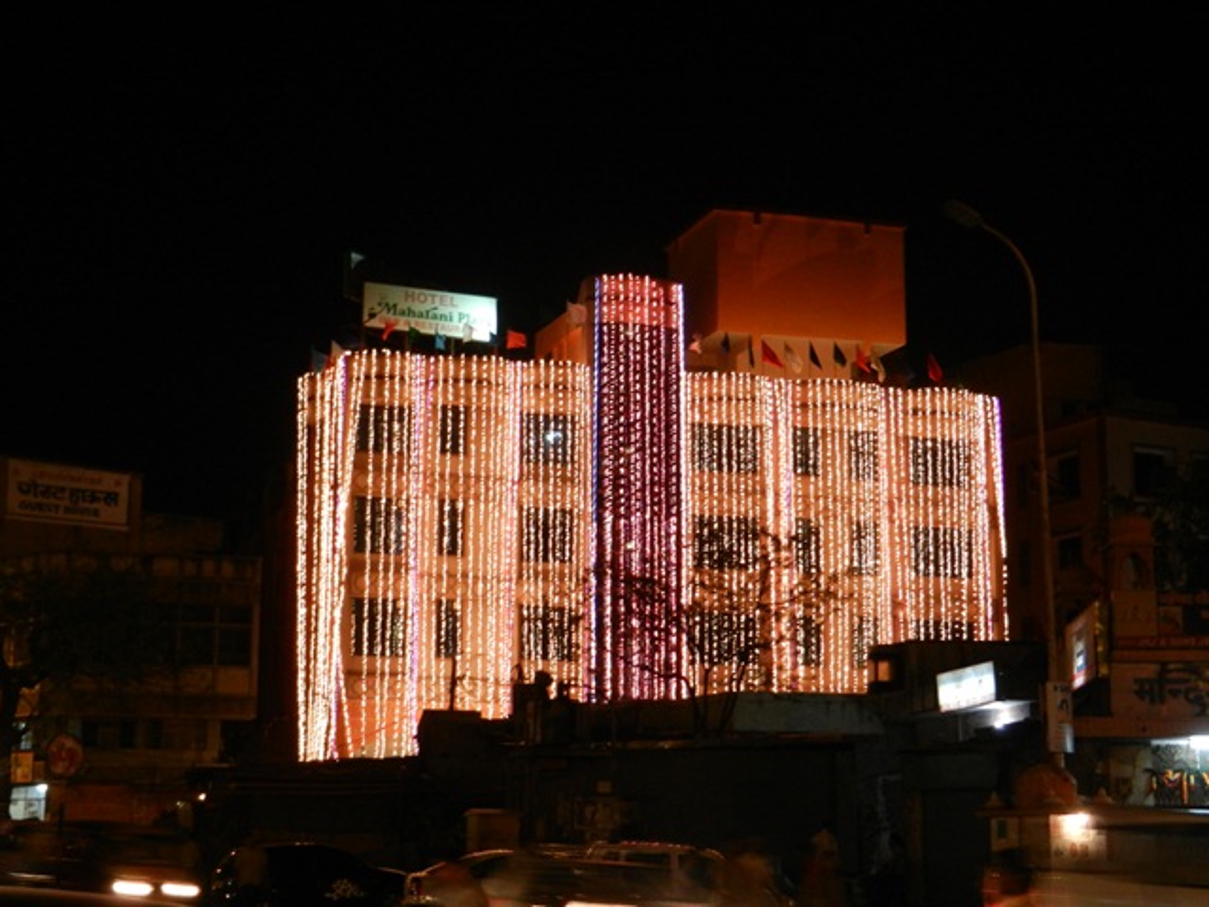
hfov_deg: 32.2
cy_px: 454
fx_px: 2096
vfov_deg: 24.4
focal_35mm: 60
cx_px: 604
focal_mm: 10.9
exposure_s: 1/6
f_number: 4.5
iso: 400
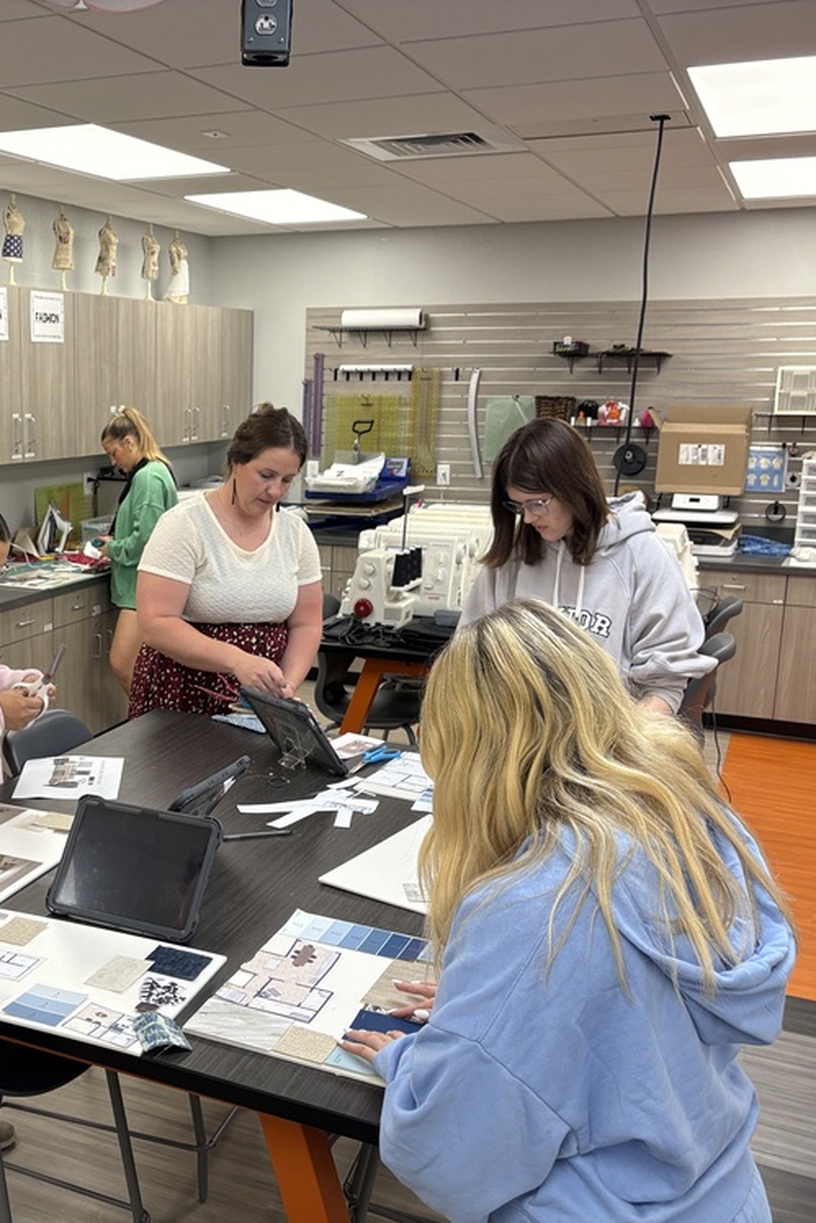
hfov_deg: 35.0
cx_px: 185
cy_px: 625
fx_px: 1257
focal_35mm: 37
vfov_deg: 51.9
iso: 80
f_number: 1.6
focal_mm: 5.96
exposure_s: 1/120
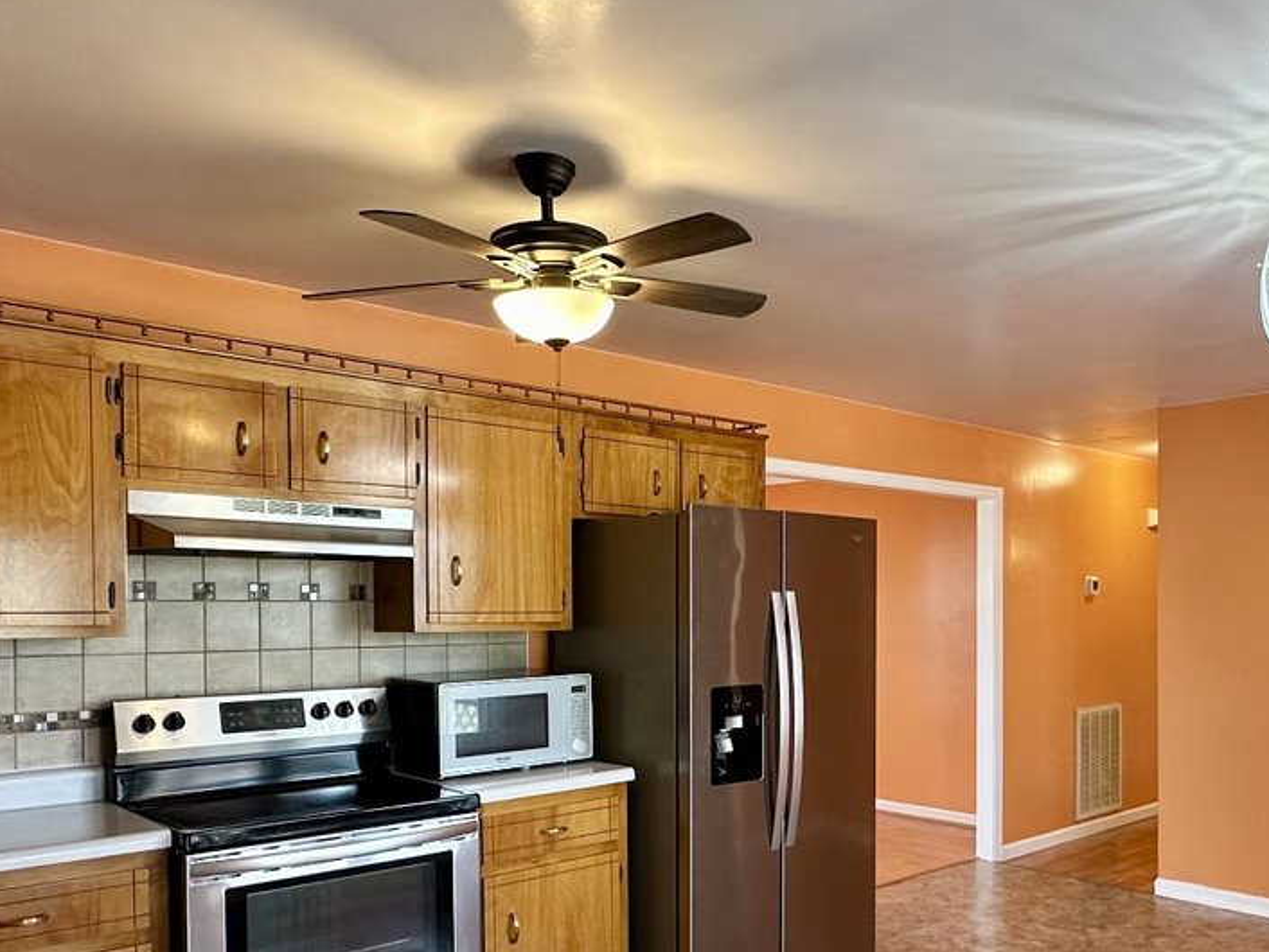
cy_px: 624
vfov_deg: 46.2
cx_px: 828
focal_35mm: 30
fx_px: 1100
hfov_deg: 58.8
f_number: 2.2
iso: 250
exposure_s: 1/120
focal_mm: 2.22
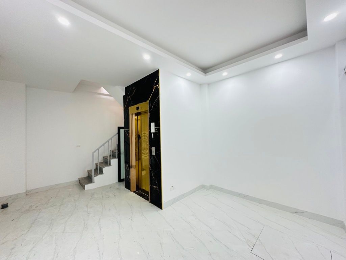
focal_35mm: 14
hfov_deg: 102.1
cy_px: 130
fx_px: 140
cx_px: 173
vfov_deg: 85.7
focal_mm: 2.22
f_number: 2.2
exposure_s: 1/100
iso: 320
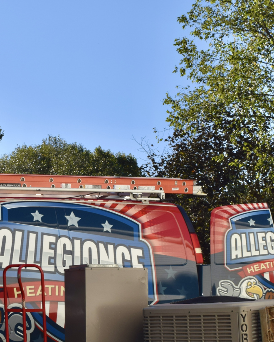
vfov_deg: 22.8
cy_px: 247
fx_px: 842
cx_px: 3
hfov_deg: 18.1
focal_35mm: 83
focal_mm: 27
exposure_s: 1/200
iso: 100
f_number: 11
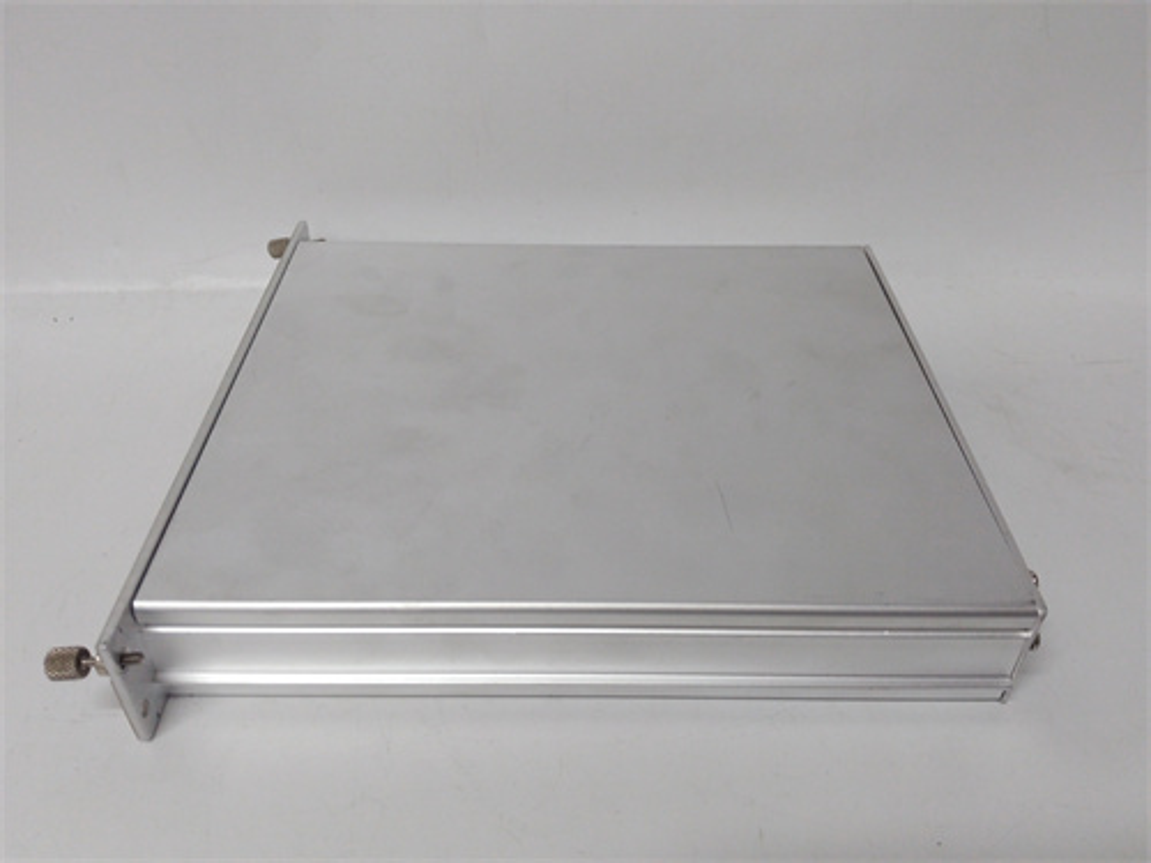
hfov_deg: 65.3
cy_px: 432
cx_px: 576
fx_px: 898
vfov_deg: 51.4
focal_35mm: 27
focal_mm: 3.79
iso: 135
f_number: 2
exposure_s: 1/33
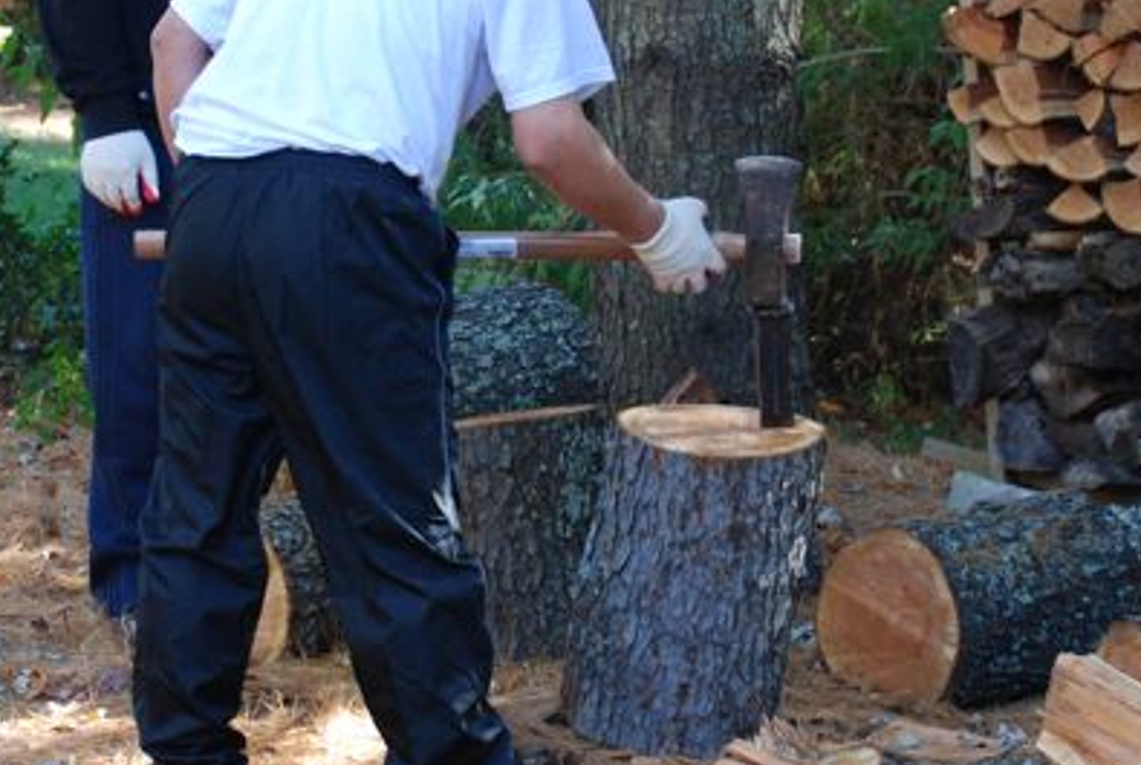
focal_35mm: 176
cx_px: 422
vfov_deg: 7.8
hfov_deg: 11.6
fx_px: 5589
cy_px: 147
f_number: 5.3
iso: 400
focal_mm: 58
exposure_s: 1/50
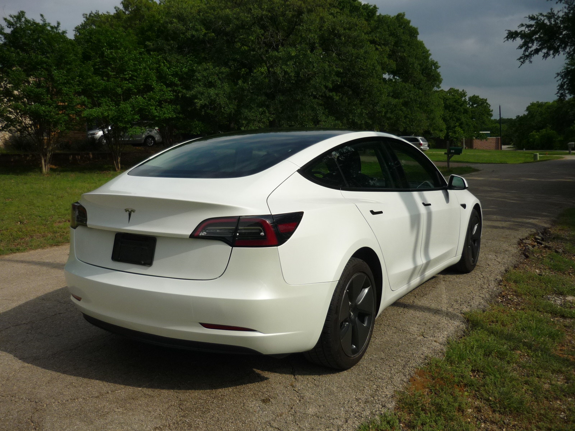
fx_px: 548
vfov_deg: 42.9
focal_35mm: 33
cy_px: 216
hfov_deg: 55.4
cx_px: 288
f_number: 8
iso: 100
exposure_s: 1/400
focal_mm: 5.5
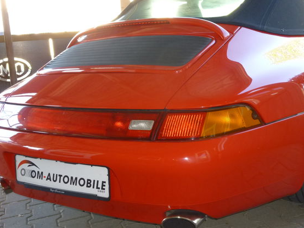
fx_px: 377
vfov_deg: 33.5
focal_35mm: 43
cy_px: 100
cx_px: 182
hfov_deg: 43.7
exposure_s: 1/30
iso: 160
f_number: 3.6
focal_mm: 5.5
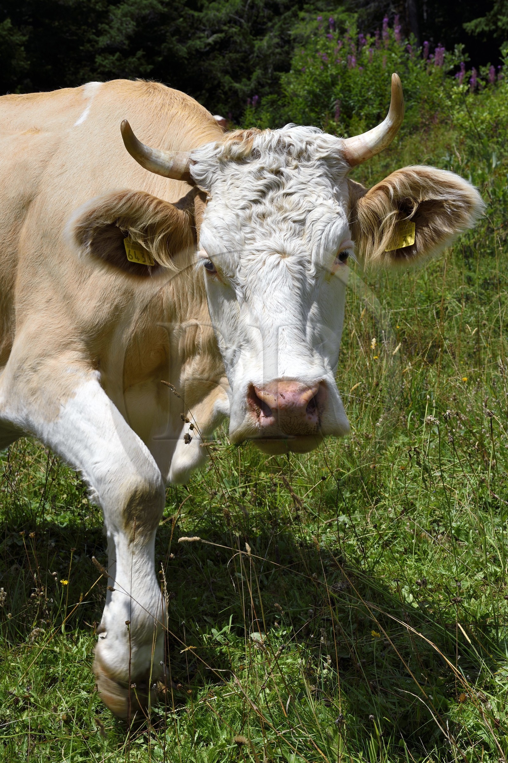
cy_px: 382
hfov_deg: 19.4
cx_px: 254
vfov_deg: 28.9
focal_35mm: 70
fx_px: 1483
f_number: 16
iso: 200
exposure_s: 1/250
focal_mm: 70
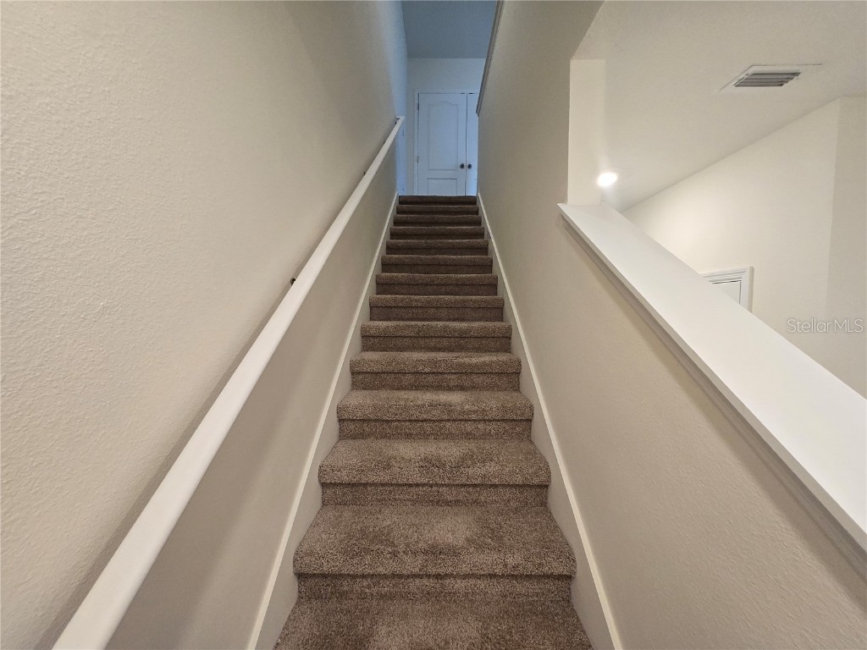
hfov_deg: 106.2
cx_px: 434
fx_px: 326
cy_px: 325
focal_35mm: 13
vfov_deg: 89.9
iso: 160
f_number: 2.2
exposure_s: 1/60
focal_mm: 1.7
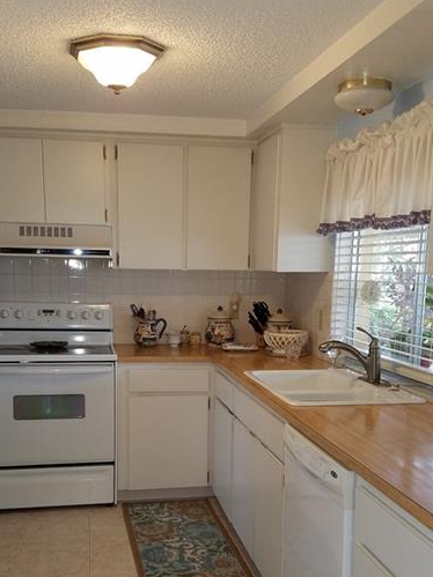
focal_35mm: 40
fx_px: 667
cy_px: 387
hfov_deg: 35.9
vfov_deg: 46.0
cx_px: 207
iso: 100
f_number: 1.7
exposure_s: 1/25
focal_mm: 4.2
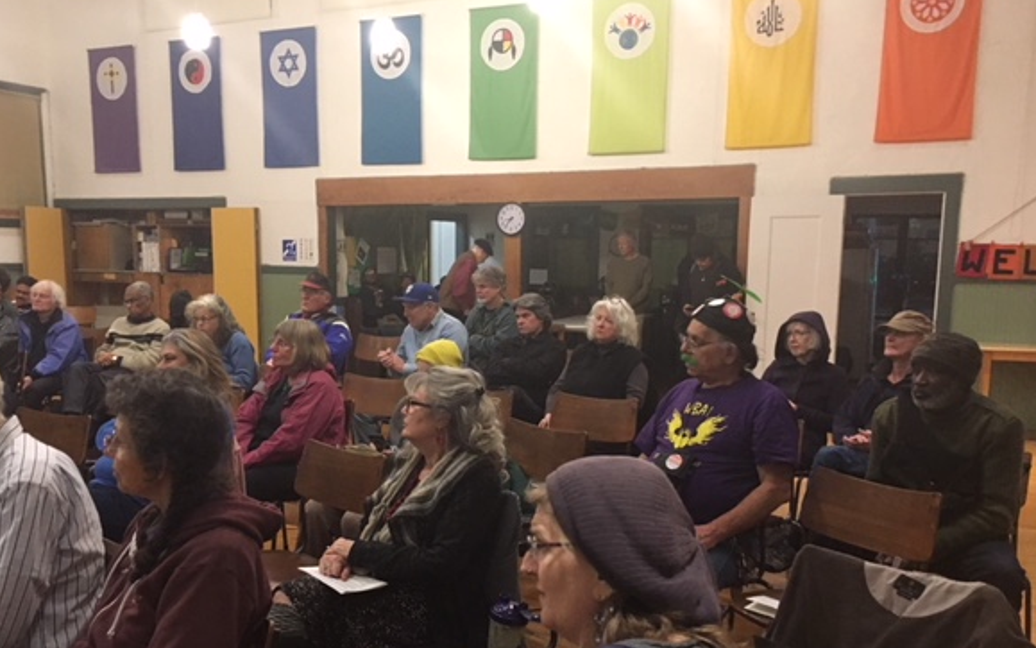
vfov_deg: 37.0
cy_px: 410
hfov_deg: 56.6
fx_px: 960
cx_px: 469
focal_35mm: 34
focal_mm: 4.15
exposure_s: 1/4
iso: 50
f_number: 2.2
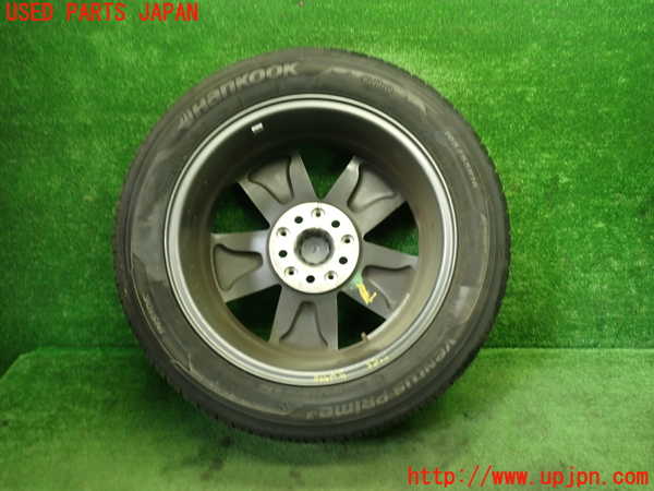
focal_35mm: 30
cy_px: 246
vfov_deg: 46.8
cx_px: 327
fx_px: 567
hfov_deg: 60.0
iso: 200
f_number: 2.3
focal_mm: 5.4
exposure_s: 1/30
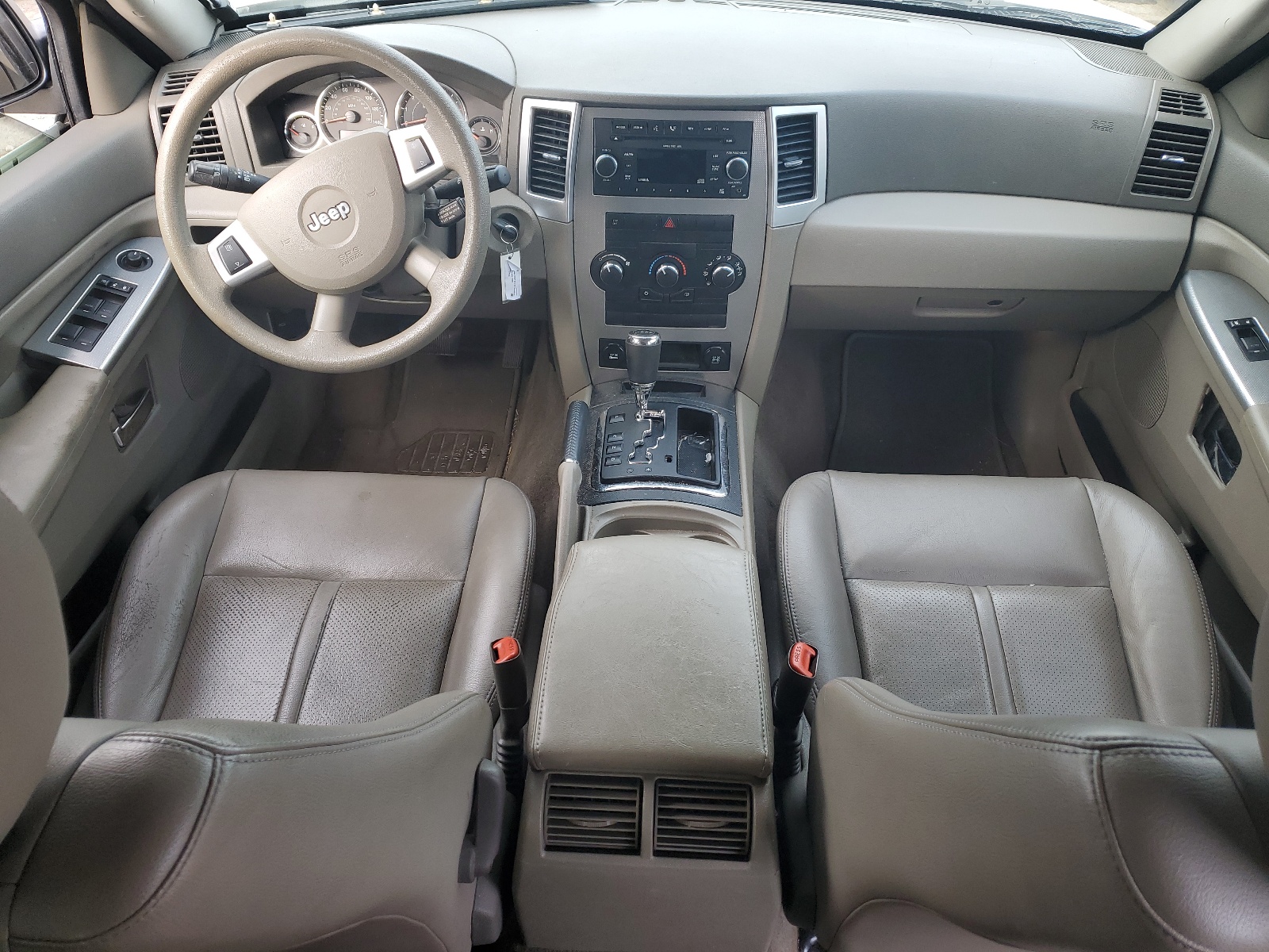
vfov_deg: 53.1
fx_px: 953
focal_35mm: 26
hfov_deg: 67.3
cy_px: 476
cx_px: 634
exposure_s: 1/123
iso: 50
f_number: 1.5
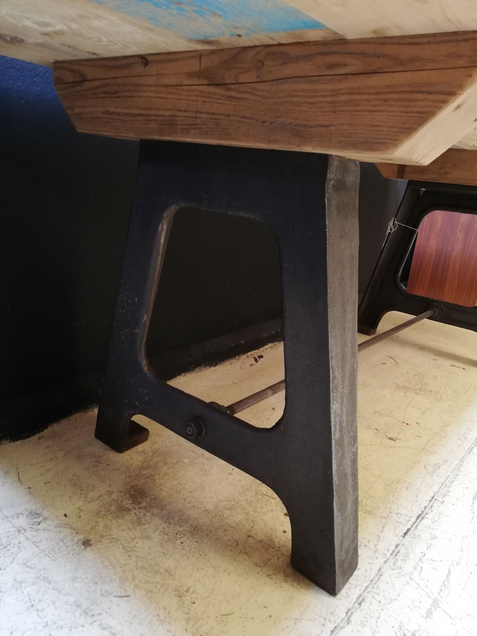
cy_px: 318
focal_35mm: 26
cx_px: 238
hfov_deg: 53.1
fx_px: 478
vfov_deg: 67.3
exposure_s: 1/33.3
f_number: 2.2
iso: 320
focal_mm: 3.81
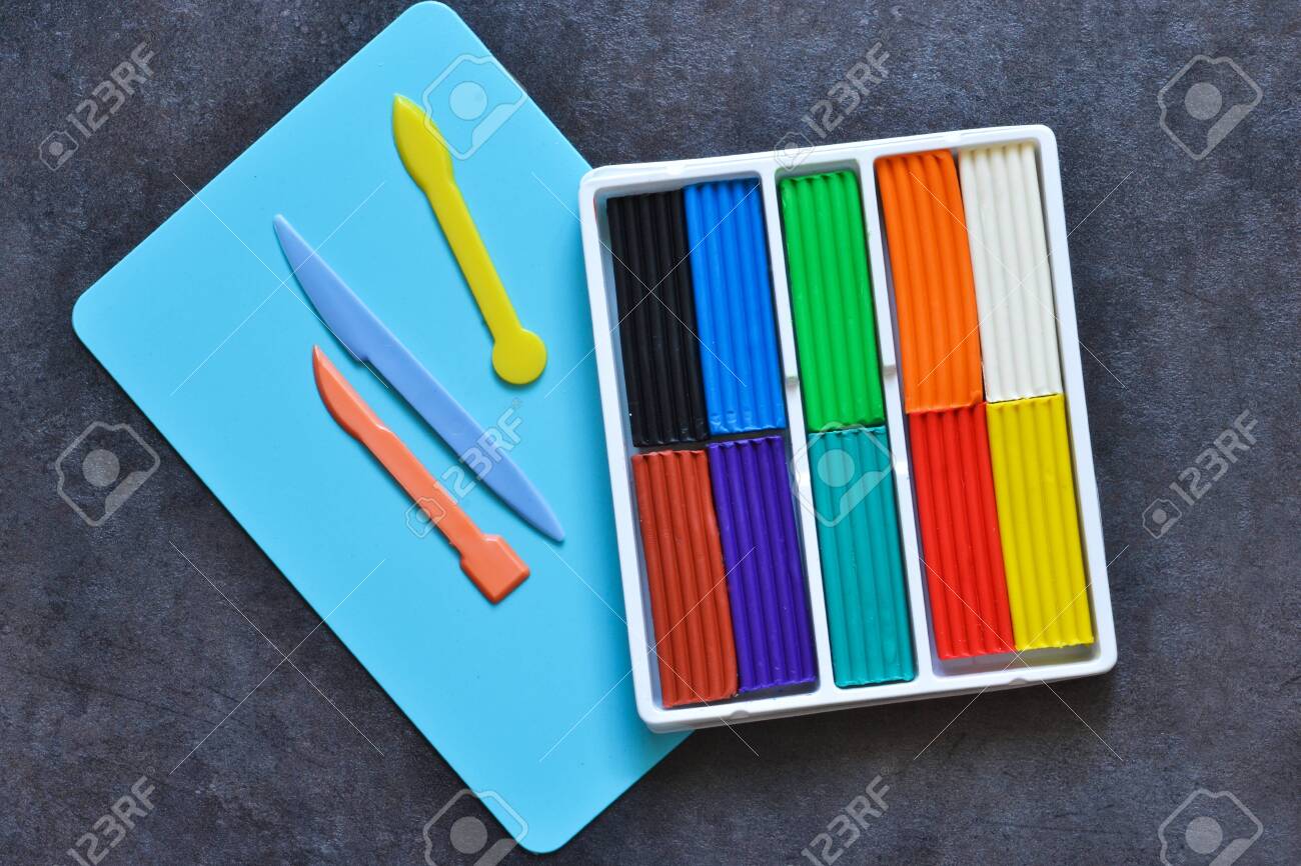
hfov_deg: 22.6
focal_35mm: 90
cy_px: 433
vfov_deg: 15.2
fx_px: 3251
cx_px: 650
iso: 400
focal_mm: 60
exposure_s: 1/1.67
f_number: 16
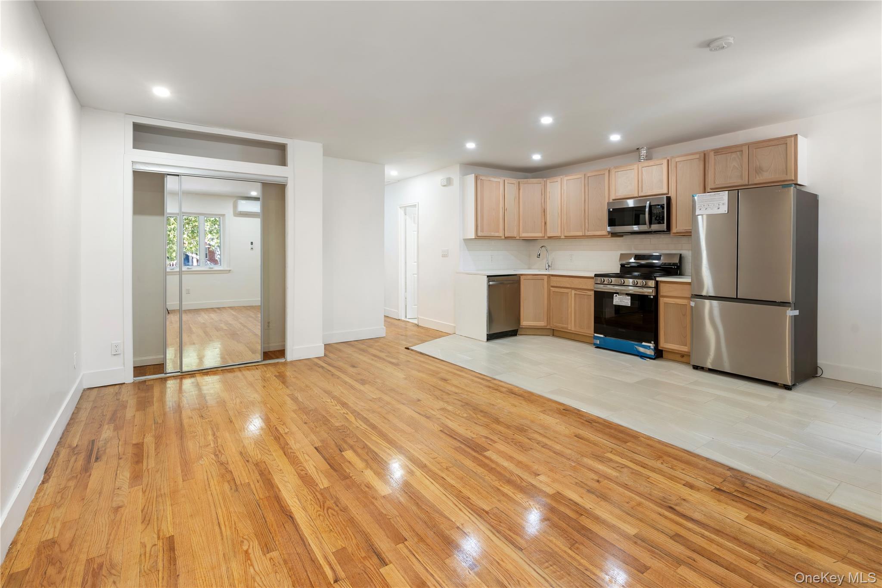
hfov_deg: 96.7
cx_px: 441
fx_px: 392
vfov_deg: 73.7
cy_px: 294
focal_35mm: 16
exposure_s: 1/2.5
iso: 100
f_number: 8
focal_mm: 16
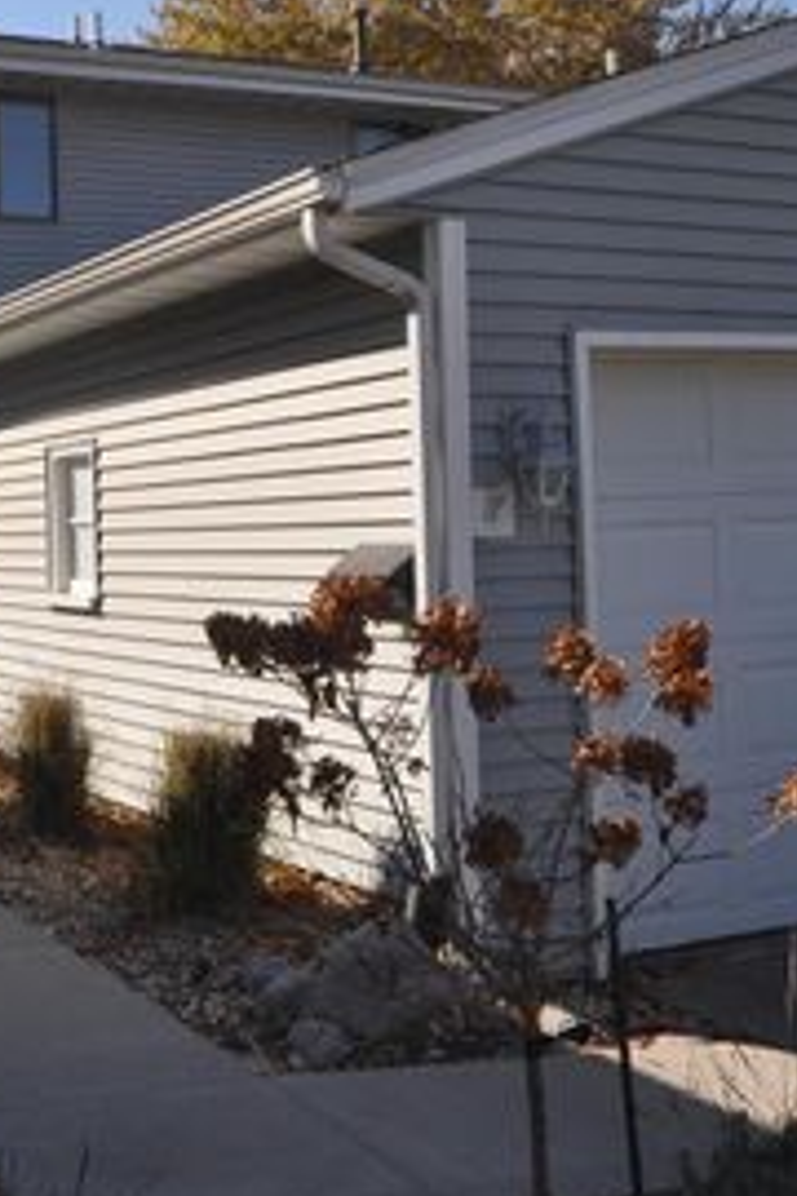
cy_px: 536
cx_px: 120
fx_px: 1660
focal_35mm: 50
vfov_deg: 39.6
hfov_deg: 26.3
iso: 200
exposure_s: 1/320
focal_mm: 18
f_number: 9
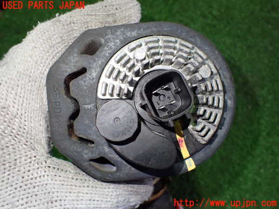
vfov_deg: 46.8
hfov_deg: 60.0
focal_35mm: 30
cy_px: 104
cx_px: 140
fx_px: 242
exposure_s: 1/125
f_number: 2.3
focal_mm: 5.4
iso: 640
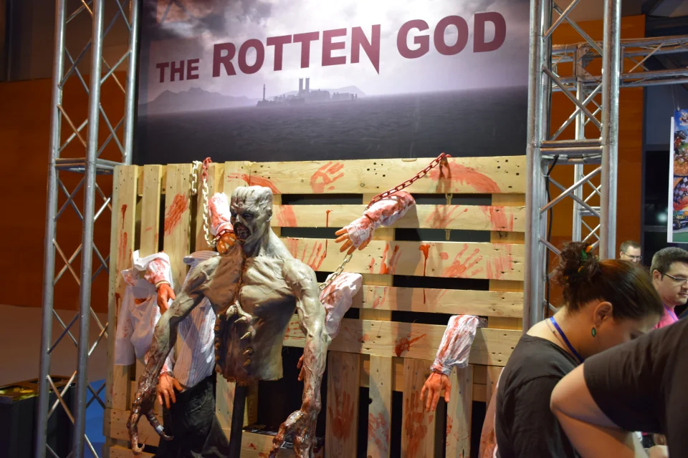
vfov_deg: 40.0
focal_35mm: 33
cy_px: 229
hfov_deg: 57.2
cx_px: 344
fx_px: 631
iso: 800
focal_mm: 22
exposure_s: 1/60
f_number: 4
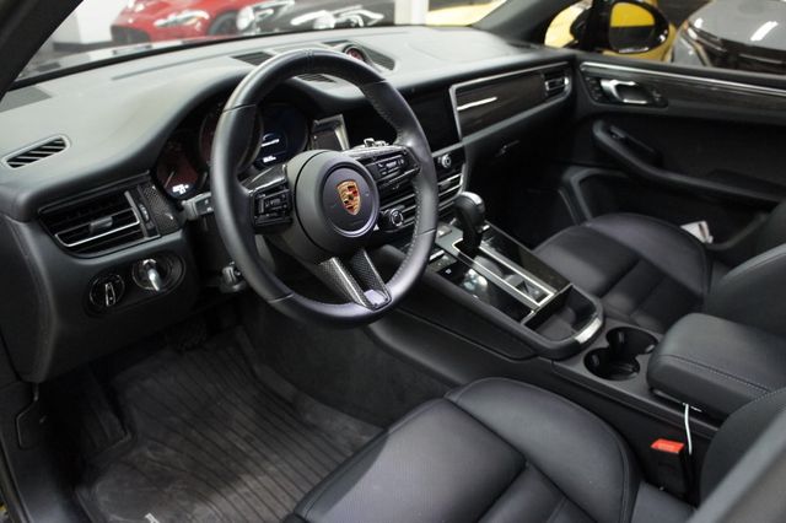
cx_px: 393
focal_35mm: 27
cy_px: 262
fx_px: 589
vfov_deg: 47.9
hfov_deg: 67.4
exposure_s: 1/20
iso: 1600
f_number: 3.5
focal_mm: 18
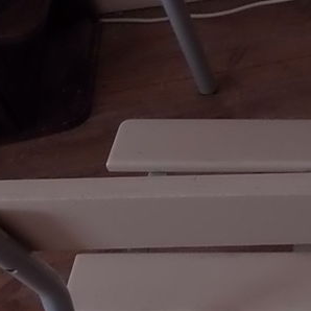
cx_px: 457
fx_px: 783
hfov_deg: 19.7
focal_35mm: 77
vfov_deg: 22.0
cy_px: 32
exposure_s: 1/30
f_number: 3.2
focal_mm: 4.66
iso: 640
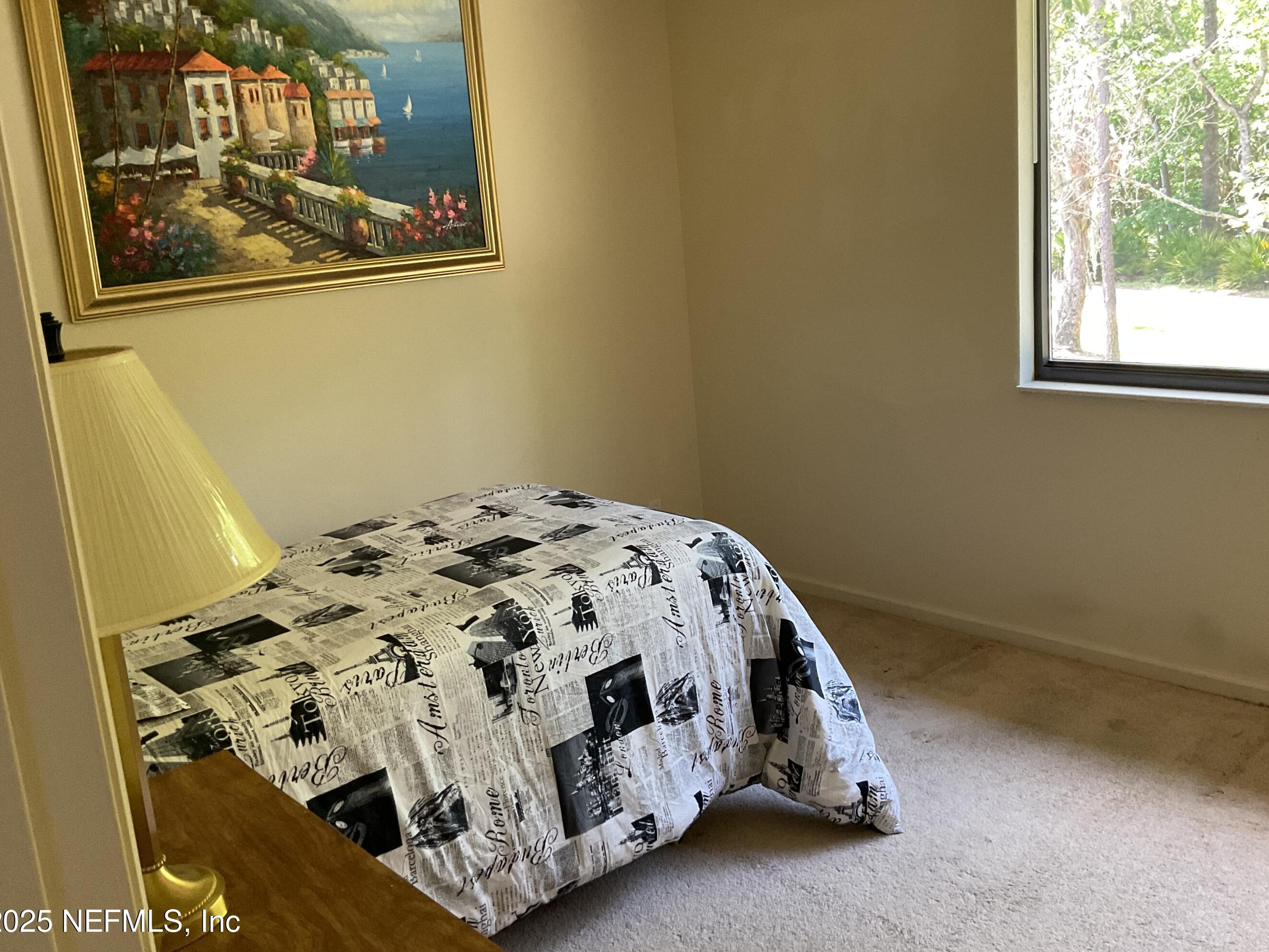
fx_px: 1210
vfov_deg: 42.9
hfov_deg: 55.3
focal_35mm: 33
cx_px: 683
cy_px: 429
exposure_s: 1/60
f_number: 1.8
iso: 125
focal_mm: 3
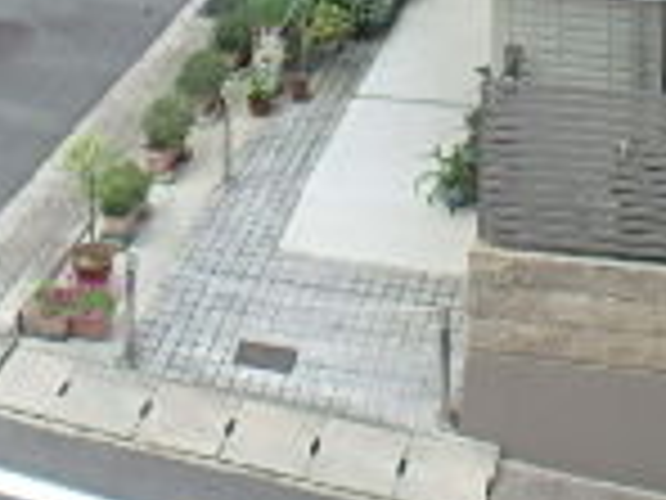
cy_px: -550
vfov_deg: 13.5
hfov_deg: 21.4
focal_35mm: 91
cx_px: 464
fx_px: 1751
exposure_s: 1/200
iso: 125
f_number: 3.5
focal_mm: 3.7
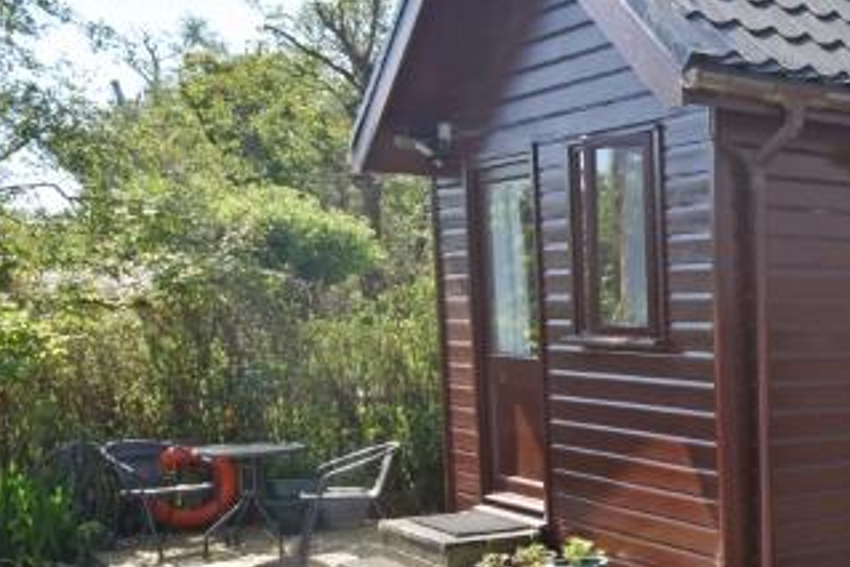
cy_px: 459
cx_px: 1074
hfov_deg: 32.3
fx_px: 1134
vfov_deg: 27.5
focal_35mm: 48
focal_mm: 10
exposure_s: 1/250
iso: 220
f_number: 8
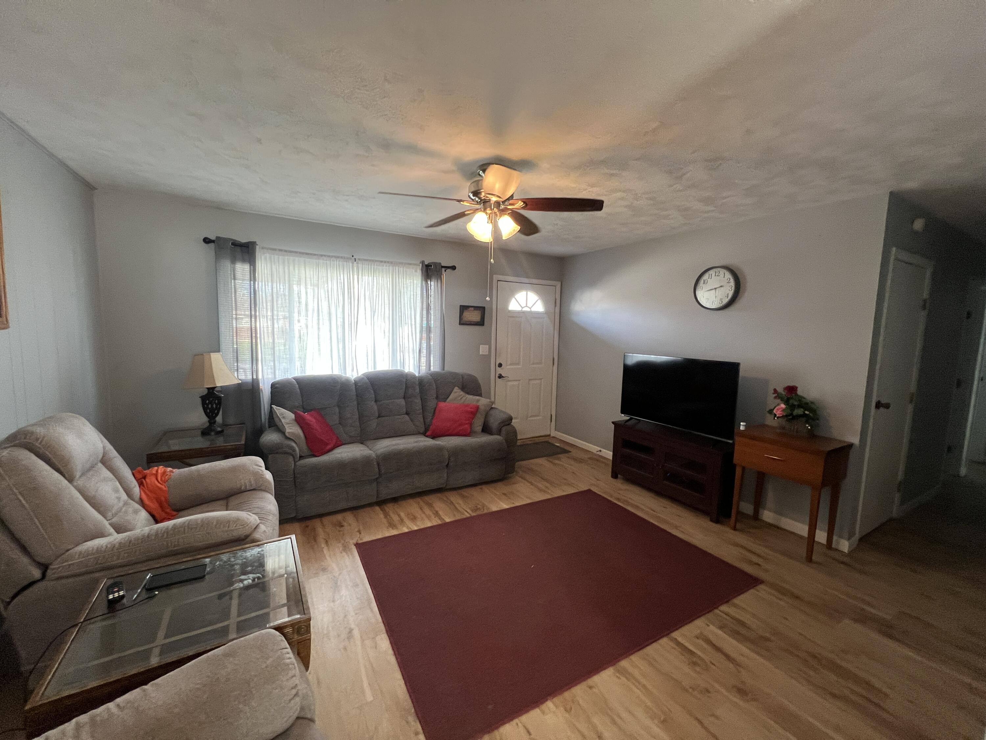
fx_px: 370
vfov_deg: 89.9
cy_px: 370
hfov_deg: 106.2
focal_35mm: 13
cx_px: 493
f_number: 1.8
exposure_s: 1/60
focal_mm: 1.57
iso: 320
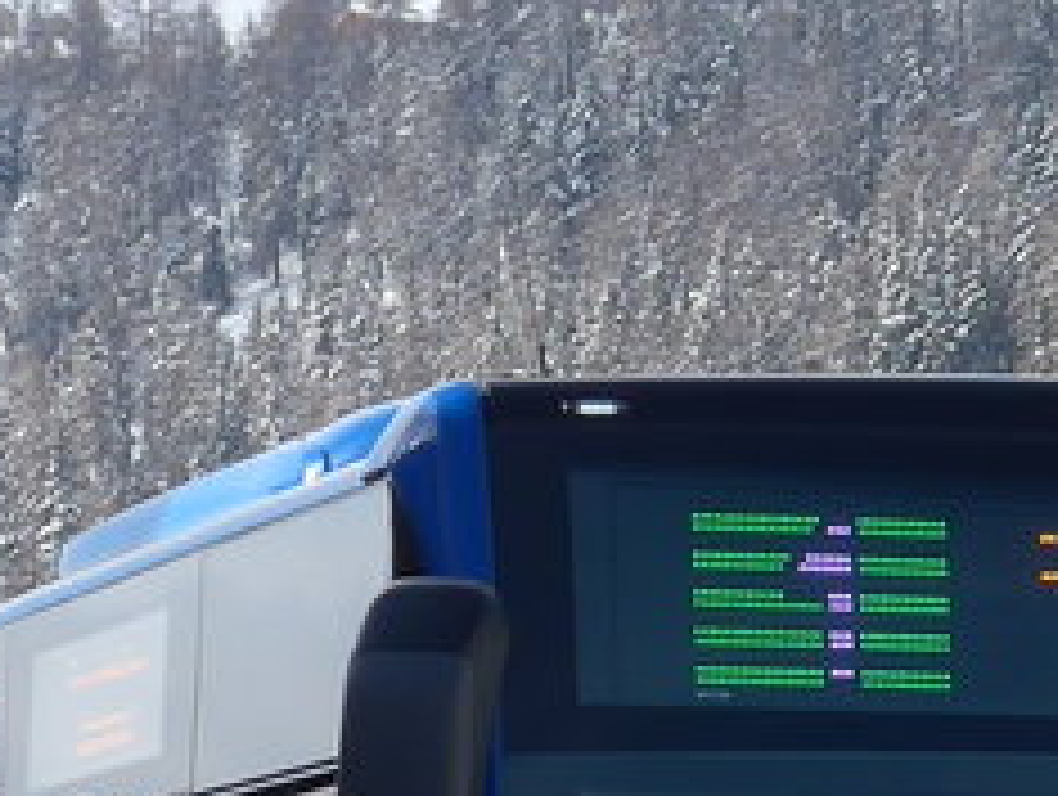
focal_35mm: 316
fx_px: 9673
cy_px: 859
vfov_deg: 4.7
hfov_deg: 6.2
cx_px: 1265
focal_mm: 12.7
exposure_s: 1/1000
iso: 80
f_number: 3.7
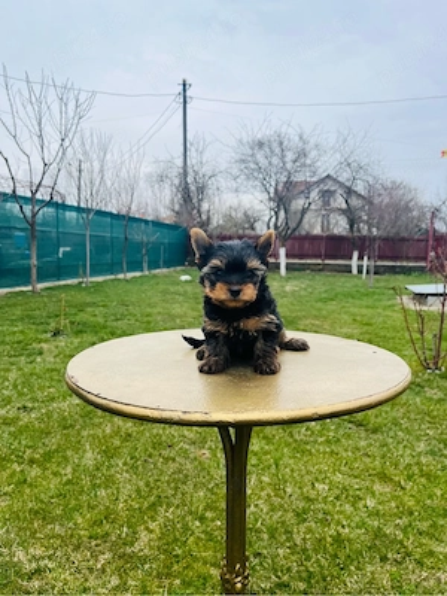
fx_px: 448
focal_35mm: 26
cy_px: 298
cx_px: 224
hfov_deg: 53.1
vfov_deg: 67.3
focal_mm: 5.1
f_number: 1.6
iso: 50
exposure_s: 1/913
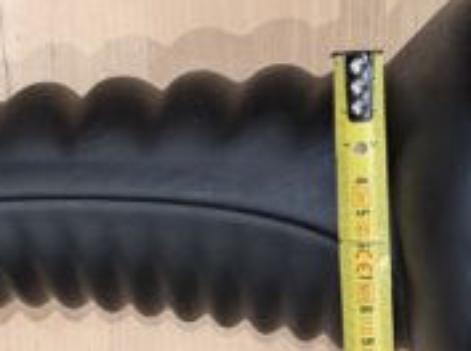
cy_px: 223
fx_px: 1507
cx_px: 109
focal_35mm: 111
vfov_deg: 13.3
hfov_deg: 17.6
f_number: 1.68
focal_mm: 6.9
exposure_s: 1/153
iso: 392
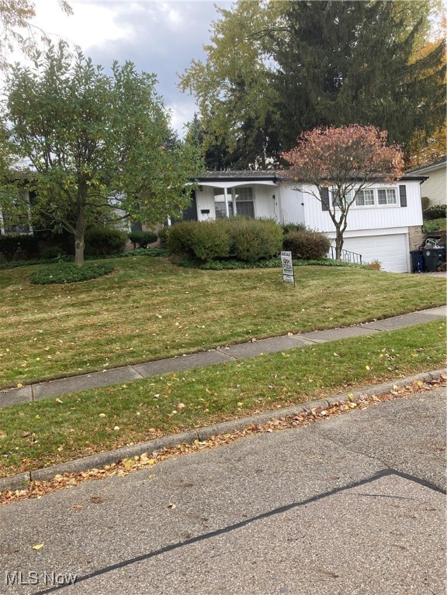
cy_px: 298
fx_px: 482
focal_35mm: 28
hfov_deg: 49.7
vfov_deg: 63.4
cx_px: 224
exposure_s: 1/258
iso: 20
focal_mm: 3.99
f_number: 1.8
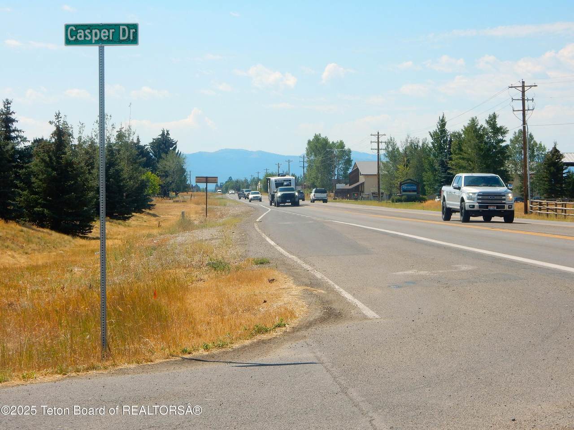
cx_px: 287
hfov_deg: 23.3
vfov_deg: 17.6
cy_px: 215
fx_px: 1393
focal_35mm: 84
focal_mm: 14.9
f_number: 5
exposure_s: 1/800
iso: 125
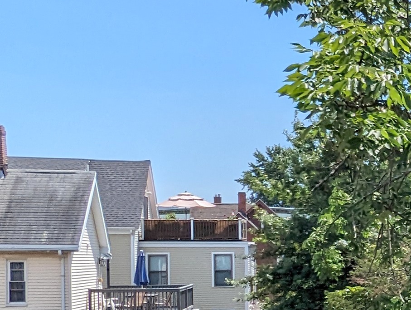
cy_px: 260
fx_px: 856
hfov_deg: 20.5
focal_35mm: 72
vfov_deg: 20.2
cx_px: 707
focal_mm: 2.35
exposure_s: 1/1898
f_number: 2.2
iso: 49
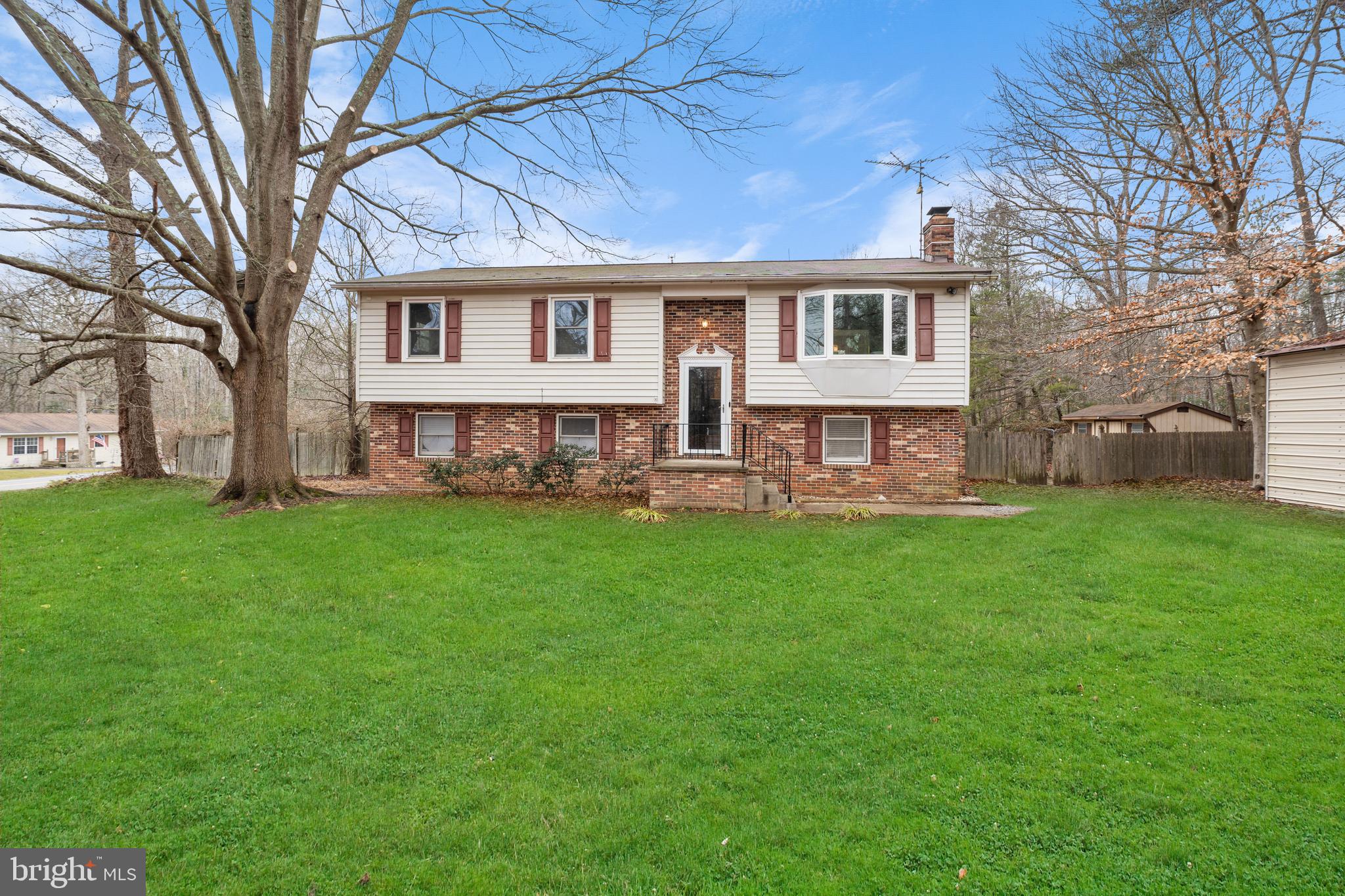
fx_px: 549
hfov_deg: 101.5
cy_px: 448
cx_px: 672
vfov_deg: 78.4
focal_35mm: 15
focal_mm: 14.7
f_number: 8
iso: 100
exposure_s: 1/25
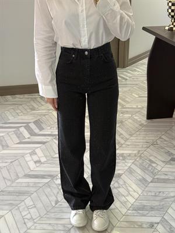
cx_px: 88
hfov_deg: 30.3
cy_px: 116
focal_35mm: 48
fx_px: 324
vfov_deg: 39.7
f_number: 1.78
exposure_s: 1/33
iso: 250
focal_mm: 6.76
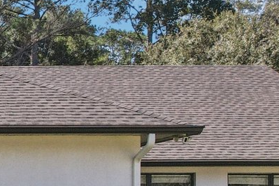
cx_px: -261
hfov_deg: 15.1
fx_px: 876
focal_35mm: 113
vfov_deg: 11.9
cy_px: 227
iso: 100
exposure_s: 1/2000
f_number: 2.8
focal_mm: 8.4
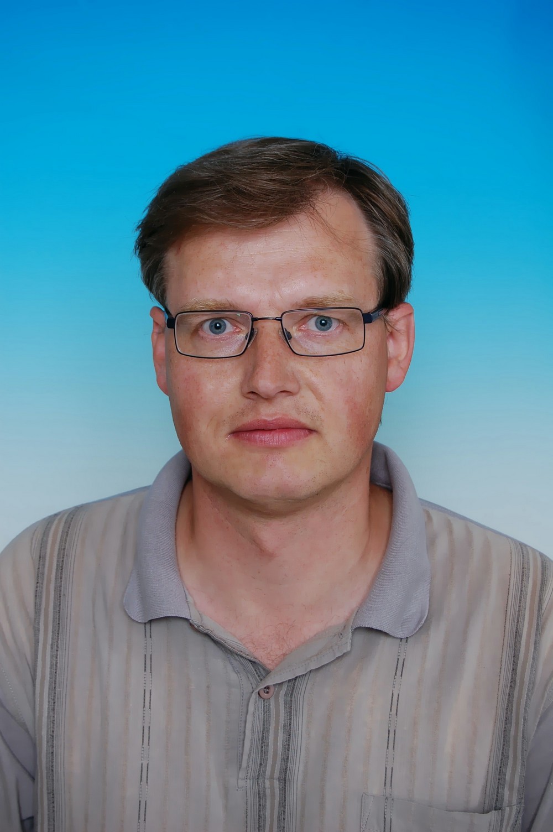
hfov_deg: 18.1
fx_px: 1731
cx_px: 276
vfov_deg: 27.0
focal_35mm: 75
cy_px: 416
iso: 200
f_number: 7.1
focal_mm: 50
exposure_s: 1/640
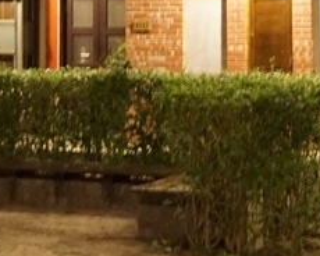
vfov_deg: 10.5
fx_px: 1365
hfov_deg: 13.2
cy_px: -59
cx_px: 1
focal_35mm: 144
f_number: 4
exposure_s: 1/4
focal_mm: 23
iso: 3200
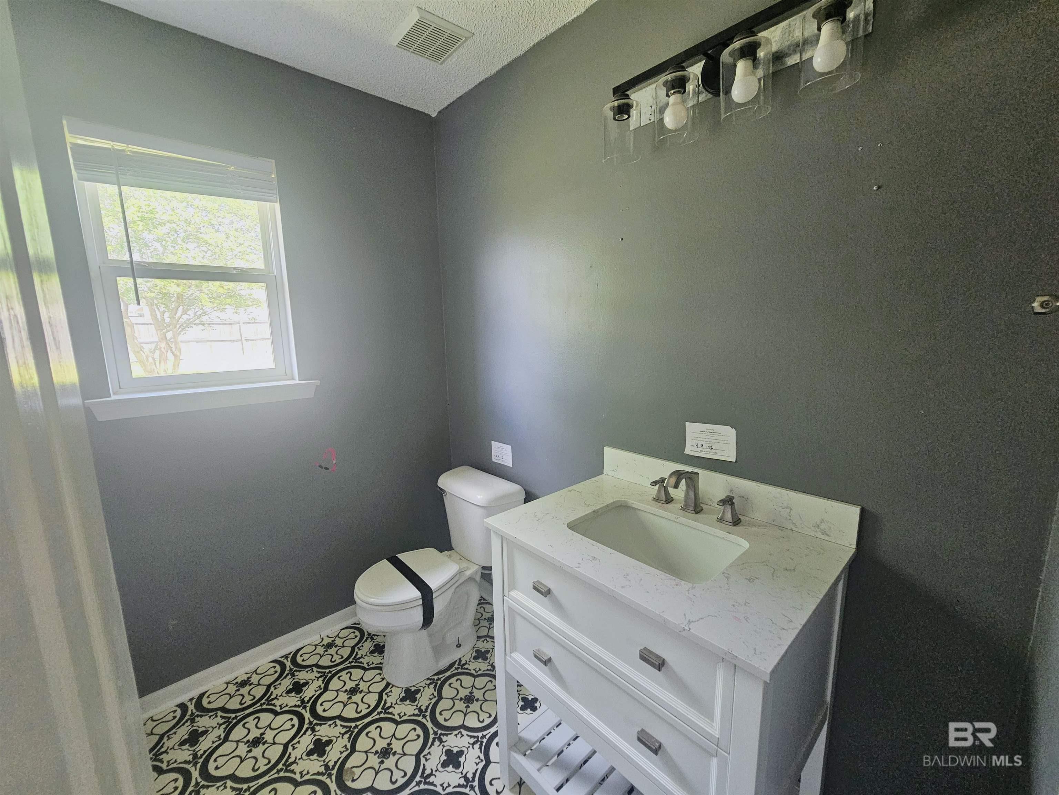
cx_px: 530
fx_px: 398
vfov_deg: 89.9
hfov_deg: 106.2
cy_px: 398
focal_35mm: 13
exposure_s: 1/100
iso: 400
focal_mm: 2.2
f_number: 2.2
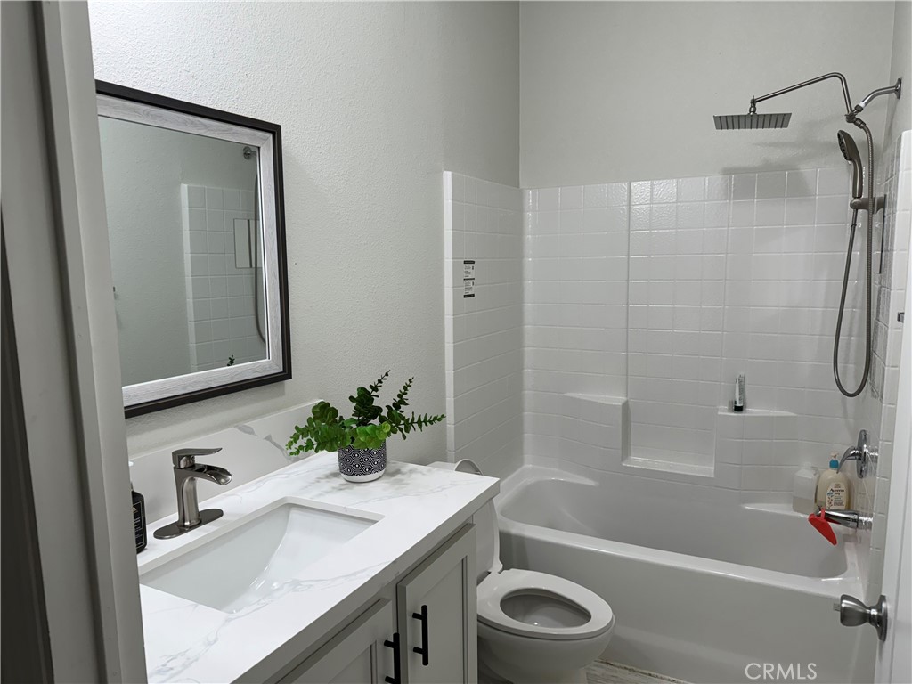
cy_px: 342
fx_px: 632
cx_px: 456
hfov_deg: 71.6
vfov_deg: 56.8
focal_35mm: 24
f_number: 1.78
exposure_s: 1/120
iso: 80
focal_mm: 6.76
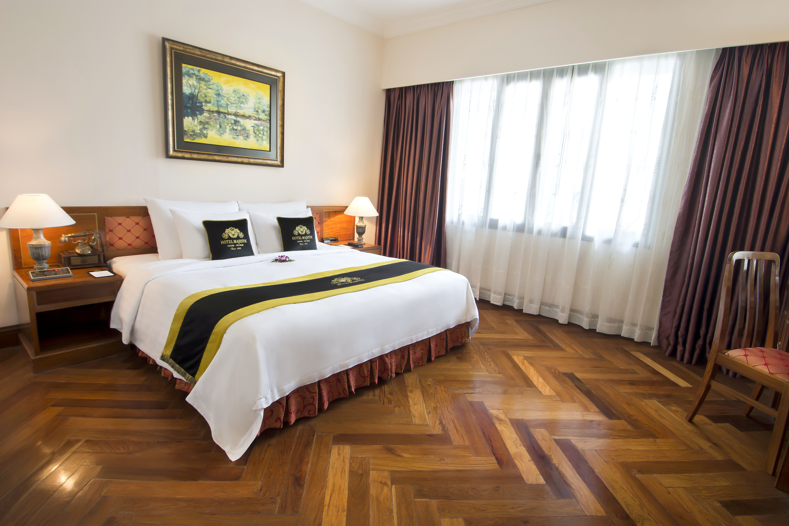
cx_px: 394
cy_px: 263
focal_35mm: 18
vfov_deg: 67.4
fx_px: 394
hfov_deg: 90.0
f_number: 8
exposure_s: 2
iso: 100
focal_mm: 12
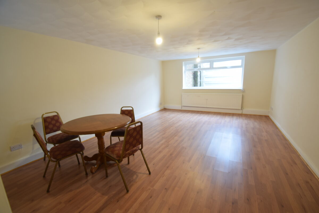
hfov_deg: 100.3
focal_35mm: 15
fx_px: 133
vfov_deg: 77.4
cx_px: 160
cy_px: 106
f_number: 5
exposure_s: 1/2.5
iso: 100
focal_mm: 10
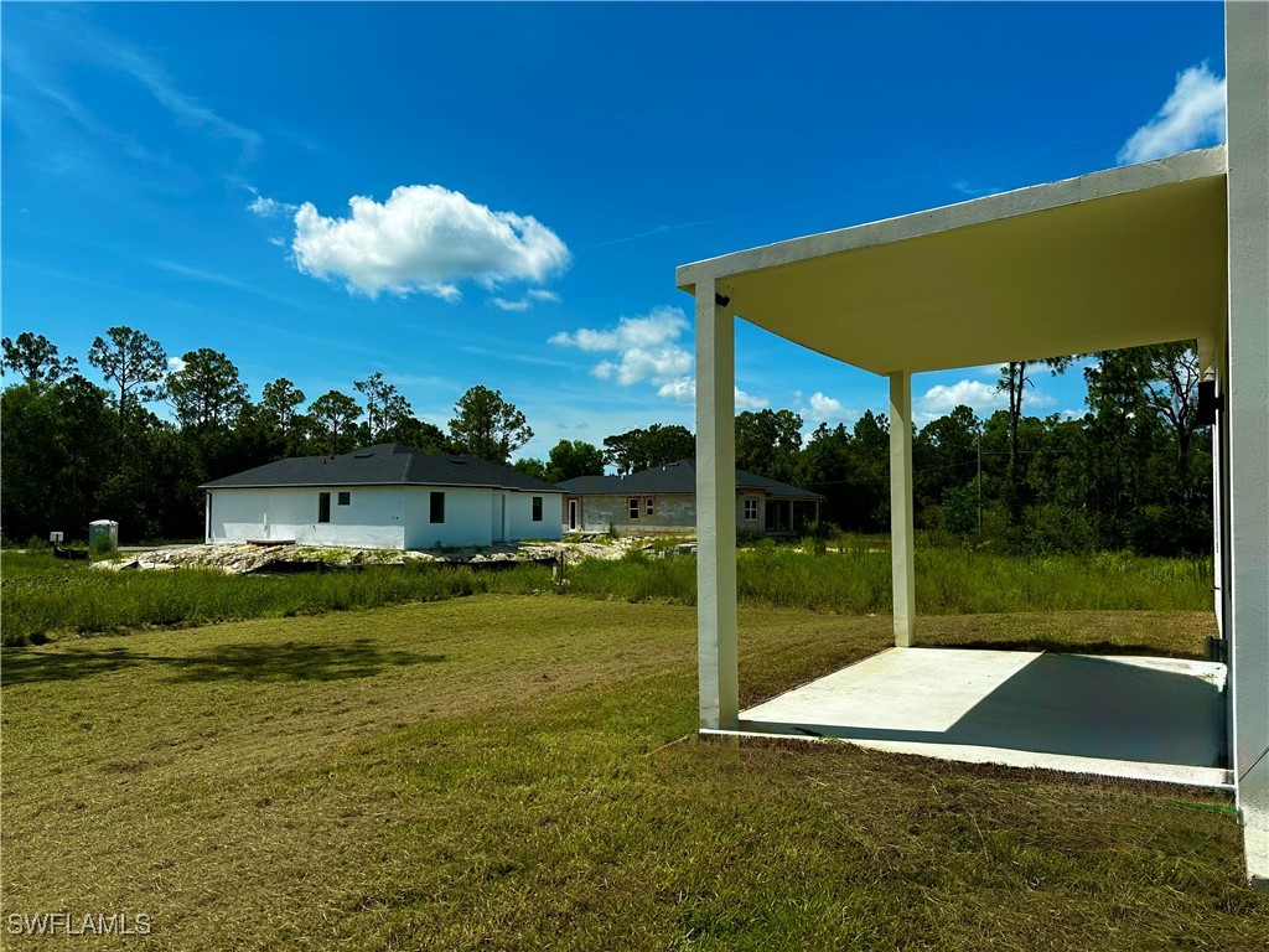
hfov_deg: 71.6
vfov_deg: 56.8
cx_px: 634
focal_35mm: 24
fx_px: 880
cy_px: 476
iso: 80
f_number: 1.78
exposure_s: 1/7576
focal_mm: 6.86
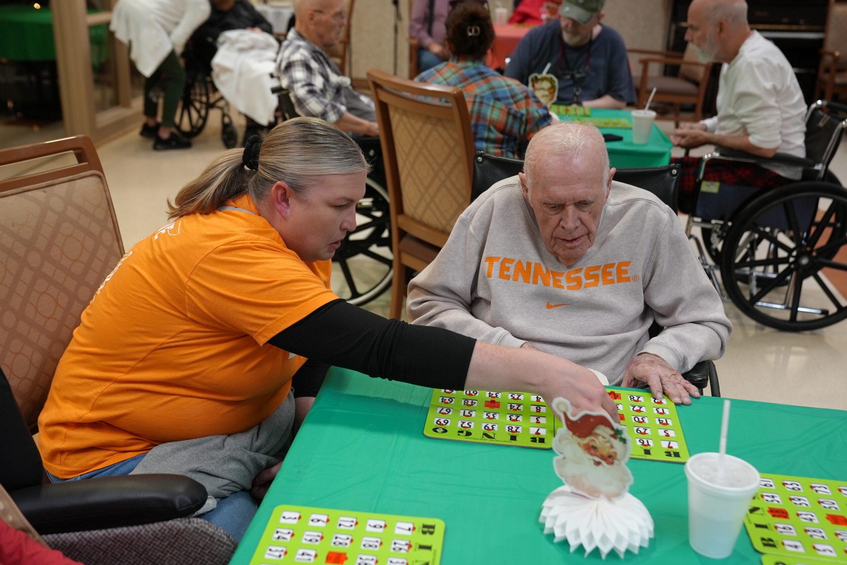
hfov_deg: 46.4
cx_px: 424
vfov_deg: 31.9
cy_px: 282
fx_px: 989
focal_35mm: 42
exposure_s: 1/160
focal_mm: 42
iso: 1600
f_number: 4
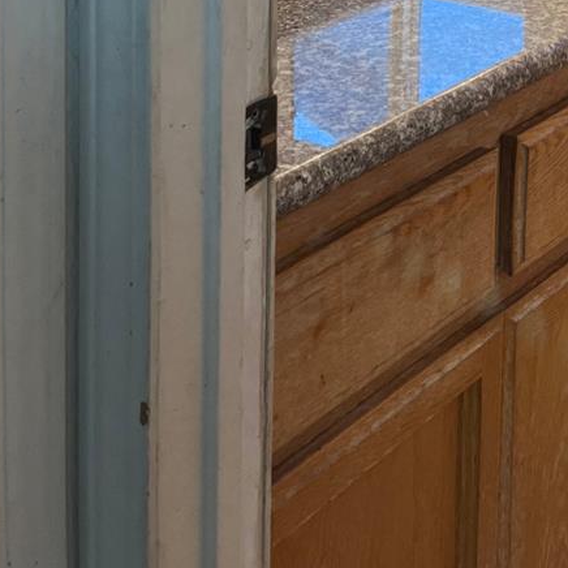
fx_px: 1467
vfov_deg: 19.5
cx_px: 573
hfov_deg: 21.1
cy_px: -246
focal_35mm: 79
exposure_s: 1/120
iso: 64
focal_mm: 5.1
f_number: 1.6
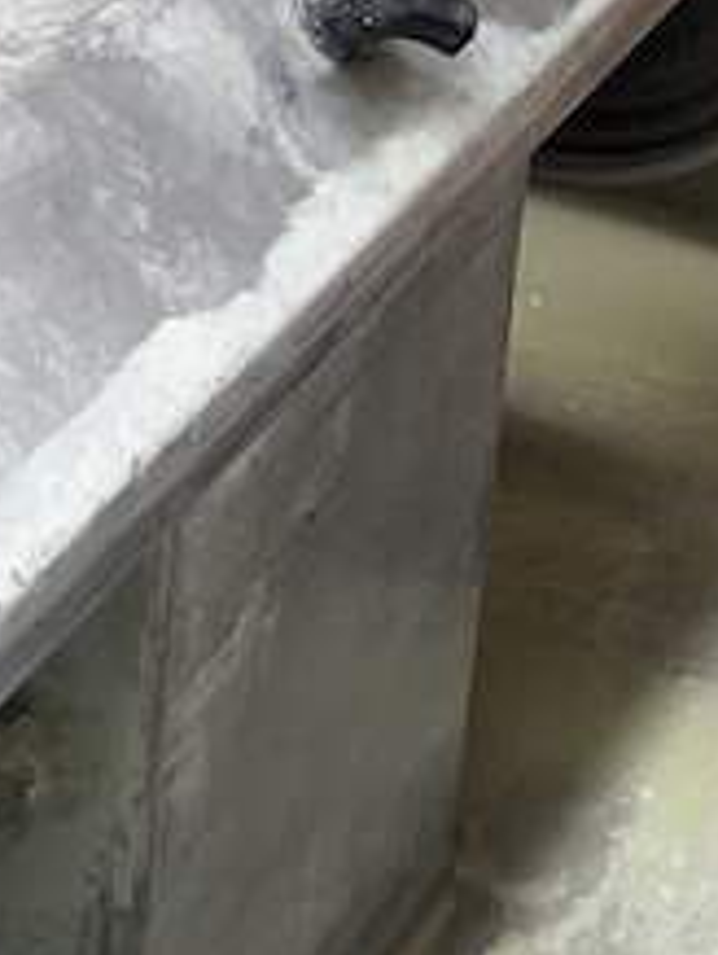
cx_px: 1550
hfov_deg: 9.5
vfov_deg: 13.0
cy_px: -499
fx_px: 3947
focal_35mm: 143
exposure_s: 1/100
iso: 64
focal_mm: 5.1
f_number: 1.6
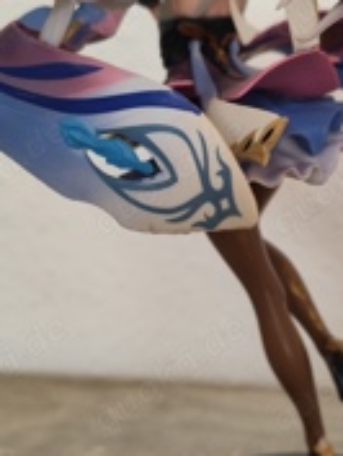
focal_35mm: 52
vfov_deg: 36.8
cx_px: 263
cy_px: 216
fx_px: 686
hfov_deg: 27.6
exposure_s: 1/100
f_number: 1.65
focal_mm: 6.14
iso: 500
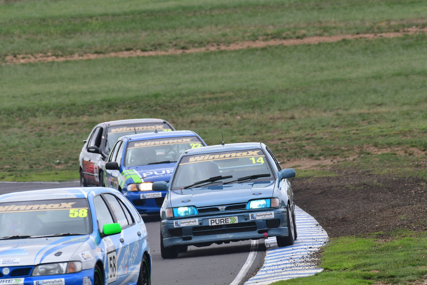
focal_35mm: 750
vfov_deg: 1.8
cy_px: 142
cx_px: 214
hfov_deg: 2.7
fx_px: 8899
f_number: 10
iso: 500
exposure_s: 1/640
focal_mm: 500
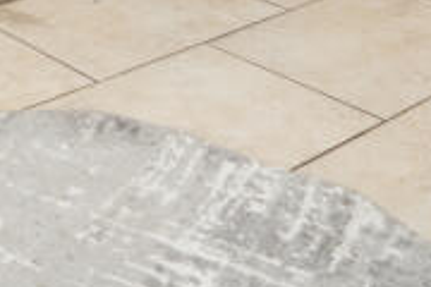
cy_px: -451
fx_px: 1089
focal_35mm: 91
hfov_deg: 21.7
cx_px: 17
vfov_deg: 11.6
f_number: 11
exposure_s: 1/3
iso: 400
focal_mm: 16
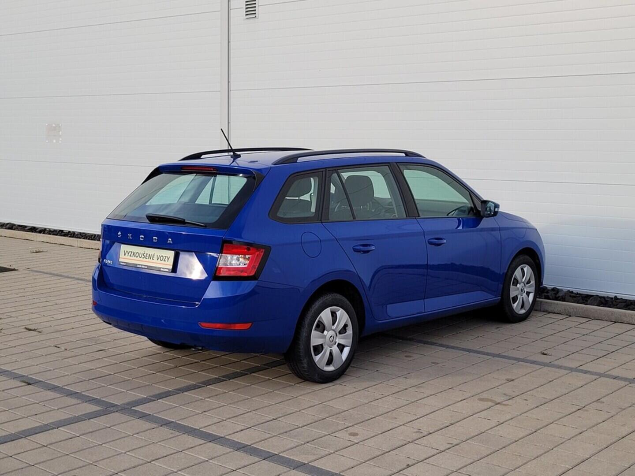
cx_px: 318
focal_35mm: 26
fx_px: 477
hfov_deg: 67.3
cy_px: 238
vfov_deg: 53.1
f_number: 1.8
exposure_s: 1/748
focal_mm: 5.4
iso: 40
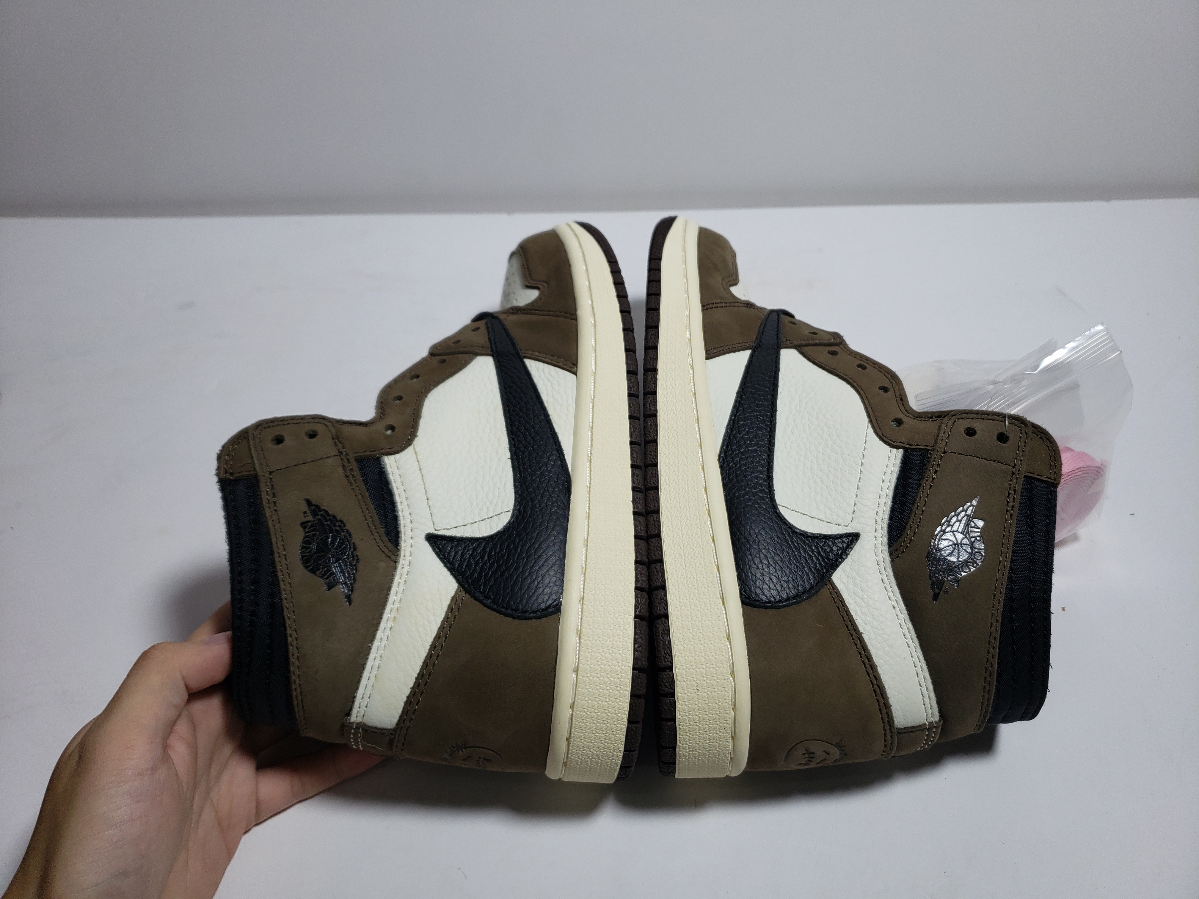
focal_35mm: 26
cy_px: 450
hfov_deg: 67.3
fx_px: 901
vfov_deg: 53.1
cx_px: 600
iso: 50
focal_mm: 4.3
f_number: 1.5
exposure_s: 1/708
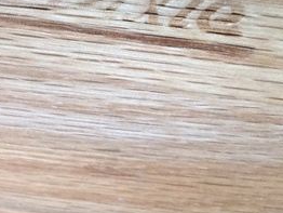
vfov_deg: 14.4
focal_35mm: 103
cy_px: 65
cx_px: -57
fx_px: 843
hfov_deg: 18.1
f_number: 2.2
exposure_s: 1/30
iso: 160
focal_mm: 4.12
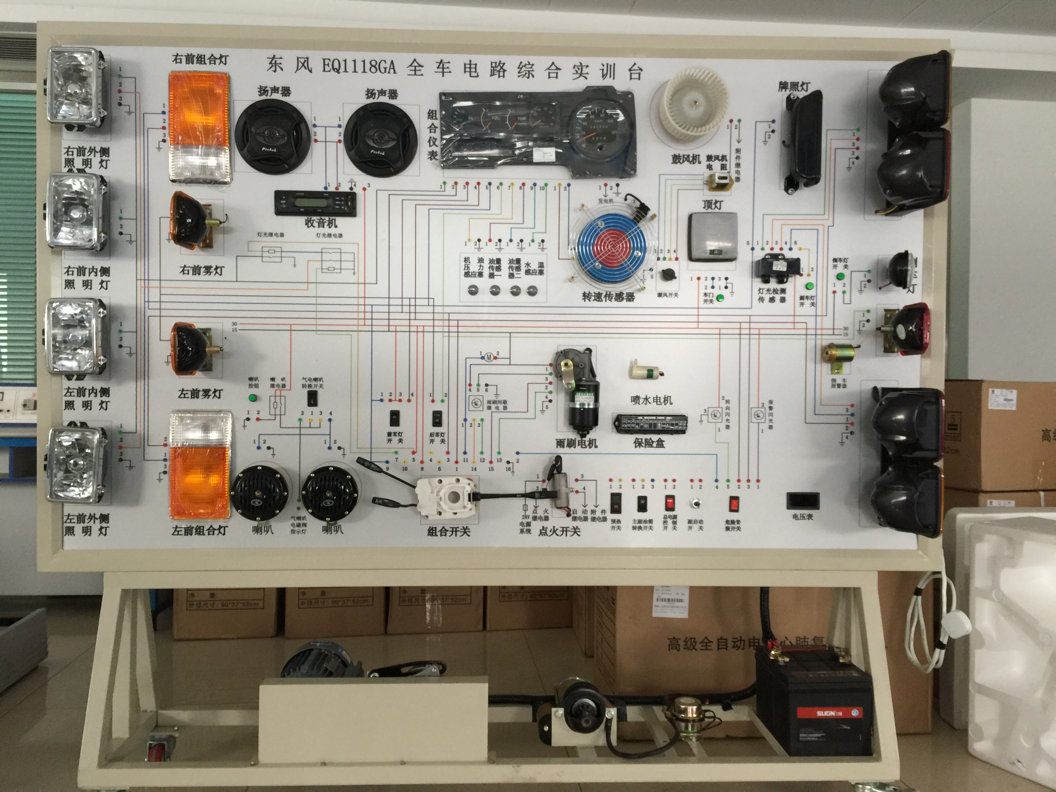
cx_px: 528
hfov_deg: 61.7
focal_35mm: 29
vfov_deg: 48.2
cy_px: 396
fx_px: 885
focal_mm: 4.15
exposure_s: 1/15
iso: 50
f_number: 2.2
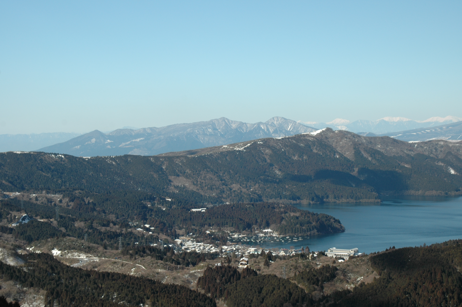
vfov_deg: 18.9
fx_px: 923
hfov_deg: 28.1
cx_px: 231
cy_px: 154
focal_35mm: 72
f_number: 8
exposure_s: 1/200
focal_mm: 48
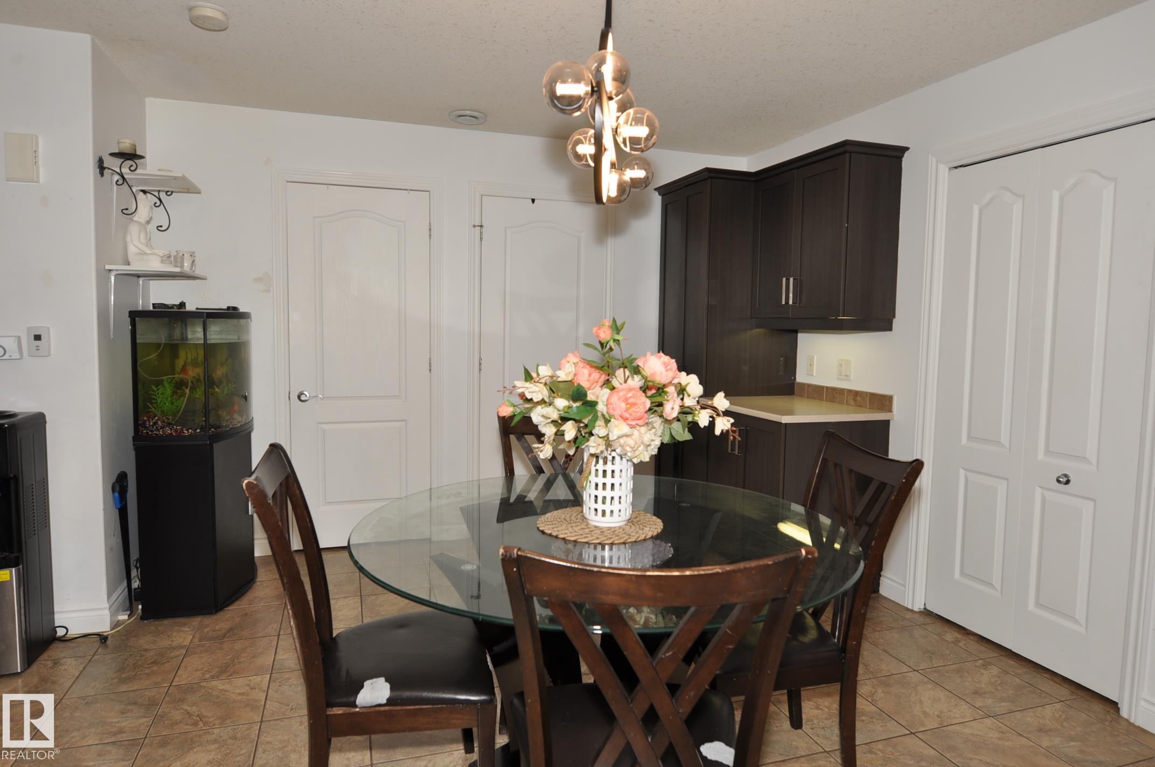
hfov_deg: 81.3
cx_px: 578
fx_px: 673
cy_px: 384
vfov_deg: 59.4
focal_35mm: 21
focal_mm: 14
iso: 200
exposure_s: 1/60
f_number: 4
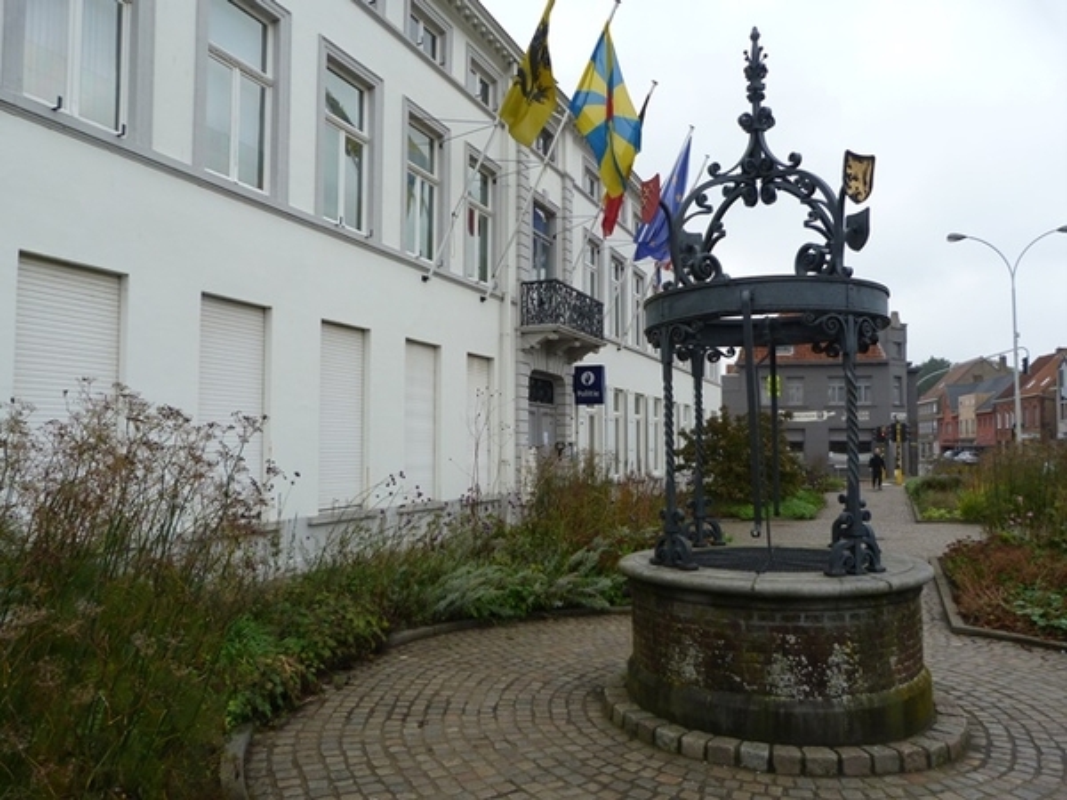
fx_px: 771
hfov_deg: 69.4
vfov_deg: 54.9
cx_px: 534
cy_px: 400
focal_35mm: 25
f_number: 2.8
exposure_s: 1/100
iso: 80
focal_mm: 4.5
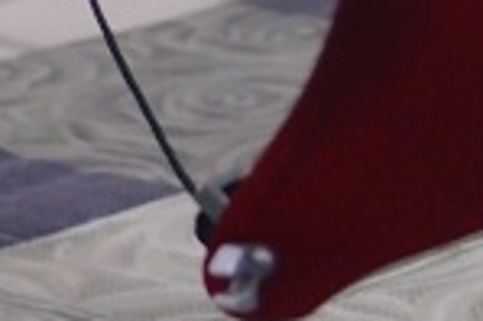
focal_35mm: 150
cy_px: 5
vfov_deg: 9.1
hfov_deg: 13.0
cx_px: -229
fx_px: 2010
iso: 200
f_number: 1.8
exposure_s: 1/15
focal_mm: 6
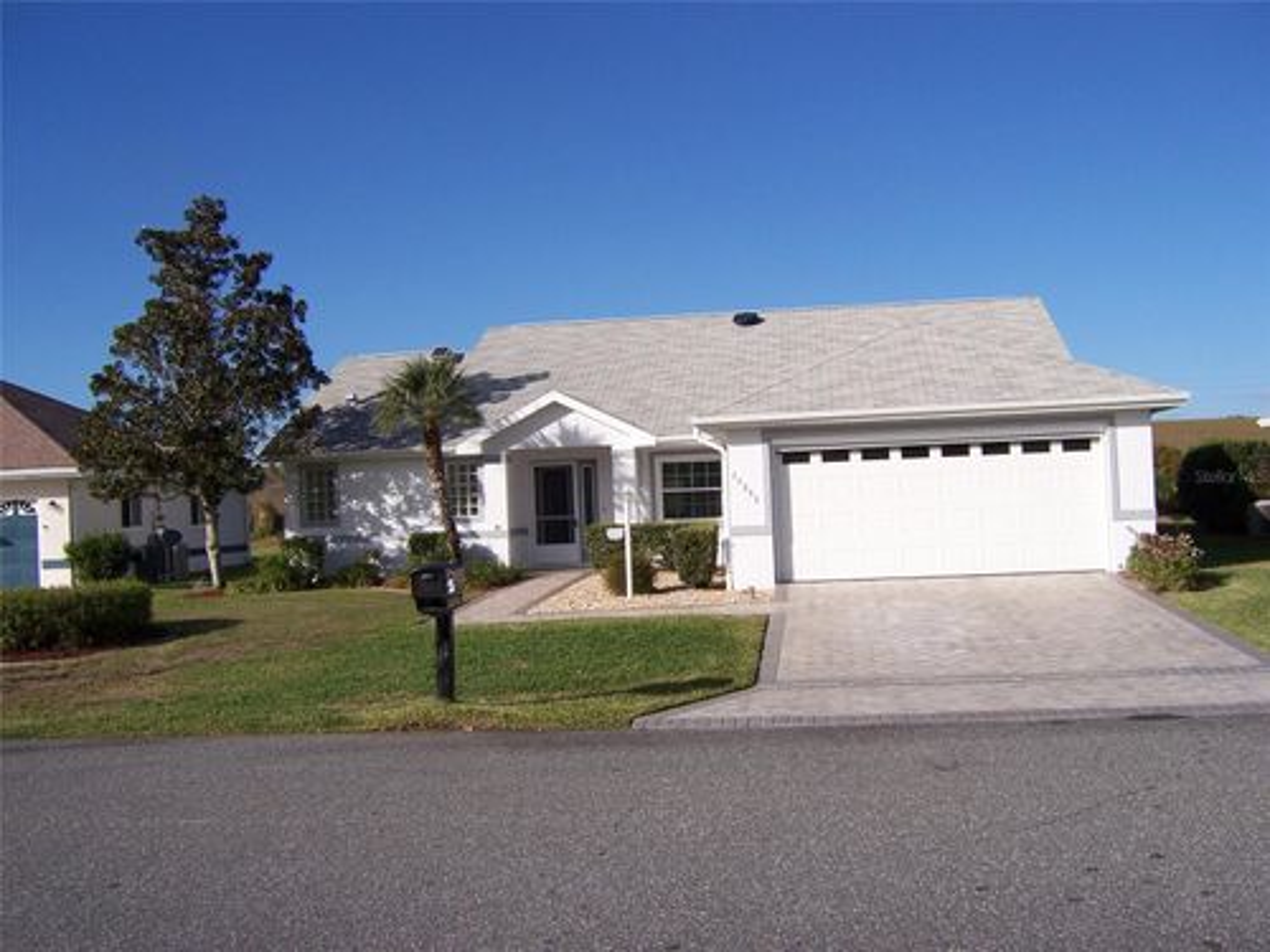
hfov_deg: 55.4
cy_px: 476
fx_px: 1211
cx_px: 635
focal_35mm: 33
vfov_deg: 42.9
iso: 80
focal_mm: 5.5
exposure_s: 1/1000
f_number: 4
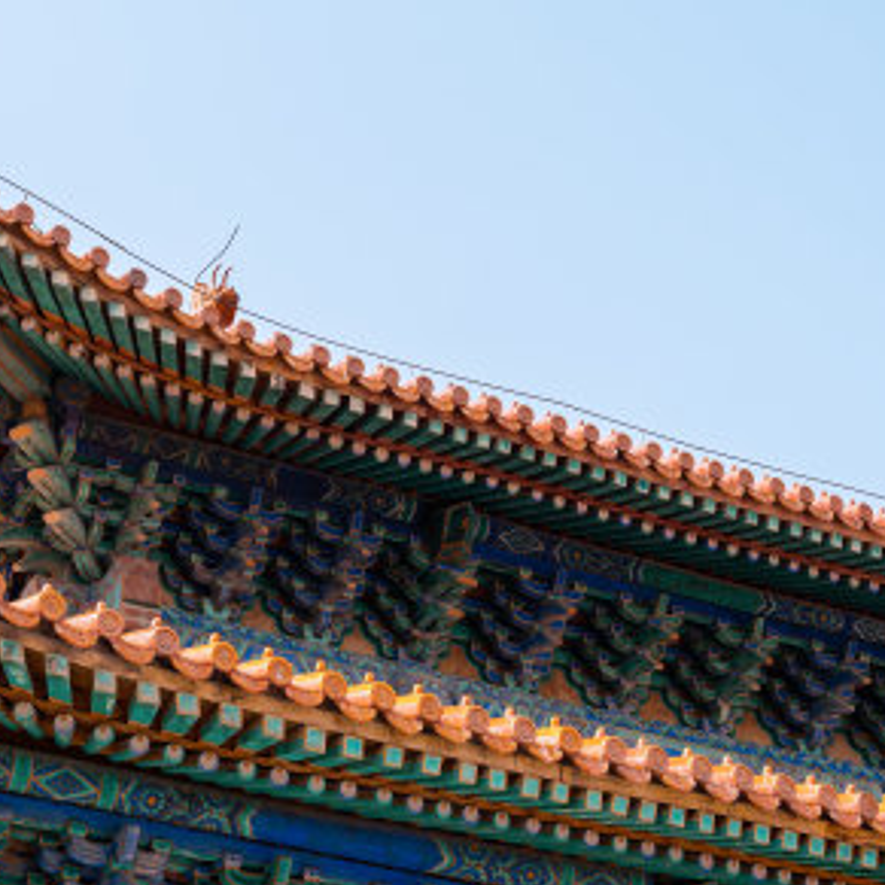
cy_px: 512
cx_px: 131
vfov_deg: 23.0
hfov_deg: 22.6
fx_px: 2169
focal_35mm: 75
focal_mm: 42
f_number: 7.1
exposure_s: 1/160
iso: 100
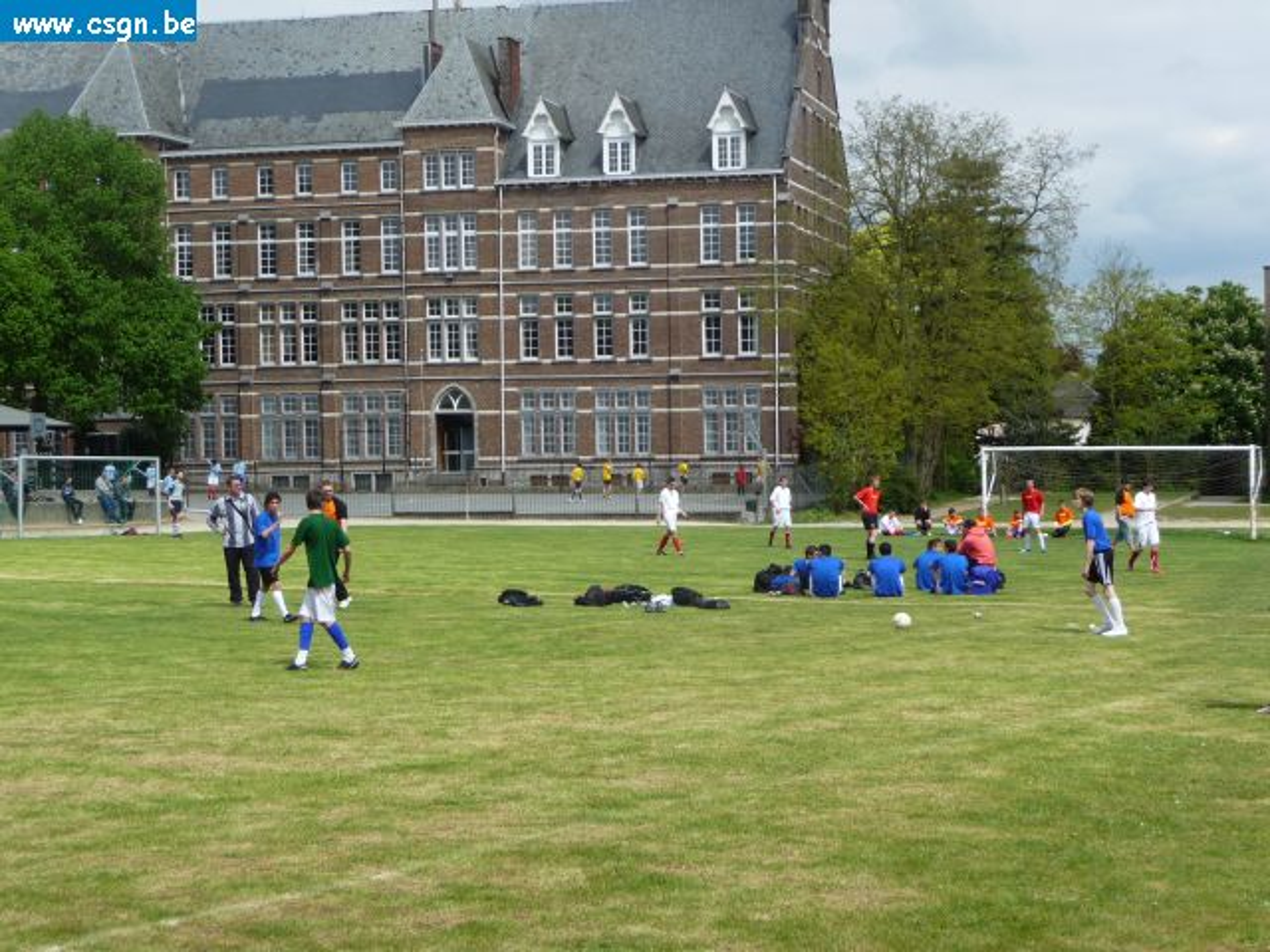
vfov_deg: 21.9
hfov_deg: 29.0
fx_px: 2458
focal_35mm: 67
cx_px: 635
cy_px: 476
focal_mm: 11.3
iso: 100
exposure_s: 1/640
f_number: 4.5
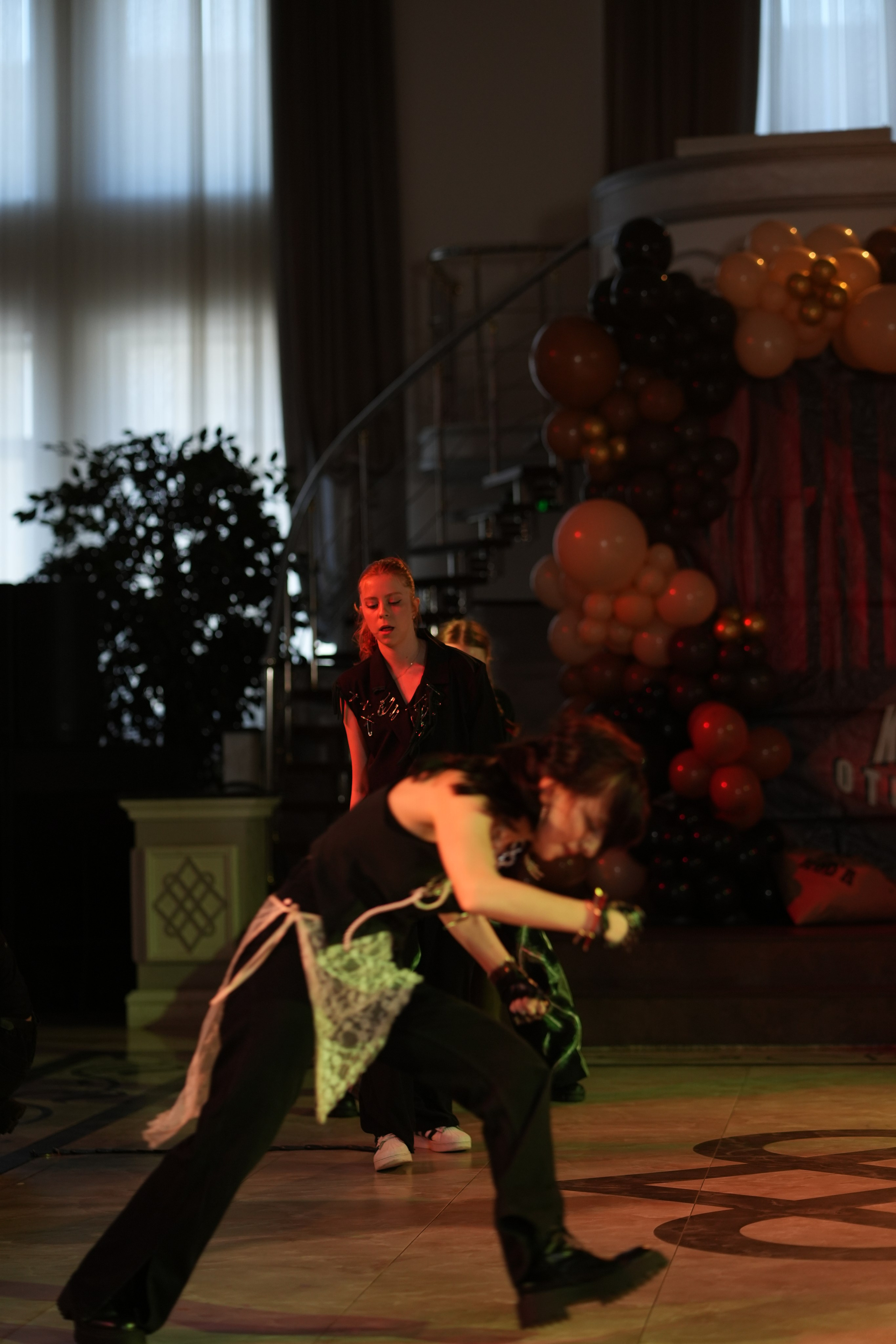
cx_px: 448
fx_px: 3173
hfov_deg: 16.1
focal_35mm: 85
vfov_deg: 23.9
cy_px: 672
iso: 800
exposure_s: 1/400
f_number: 2.2
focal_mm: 85
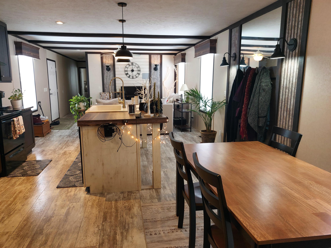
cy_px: 124
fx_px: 239
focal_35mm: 25
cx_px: 166
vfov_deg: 54.9
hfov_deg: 69.4
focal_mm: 4.6
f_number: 2
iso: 125
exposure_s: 1/60
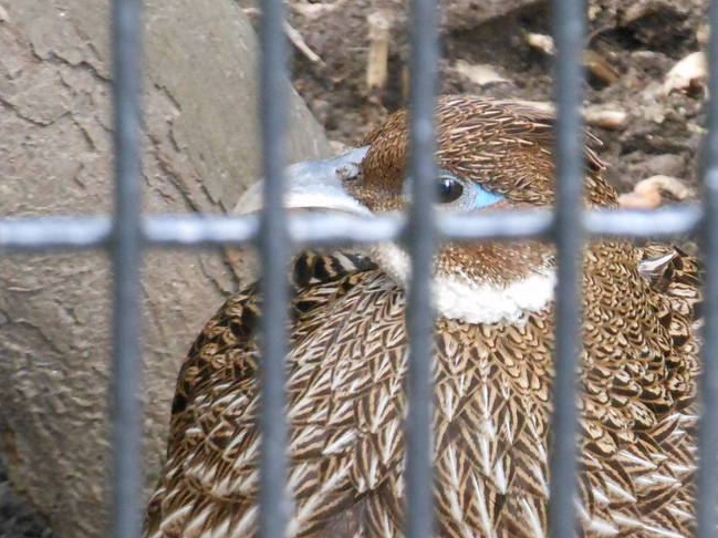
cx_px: 610
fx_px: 6136
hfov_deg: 6.7
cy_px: 548
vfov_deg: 5.0
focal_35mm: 296
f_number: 5.4
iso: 400
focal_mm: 21.5
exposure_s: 1/20
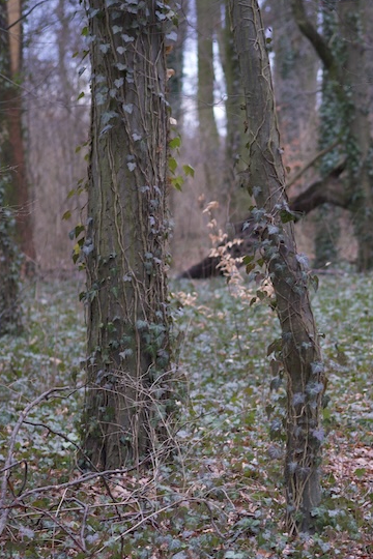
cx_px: 331
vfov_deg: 11.7
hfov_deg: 7.8
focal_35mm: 175
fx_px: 2720
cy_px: 395
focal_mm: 60
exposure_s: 1/125
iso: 2000
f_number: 2.4
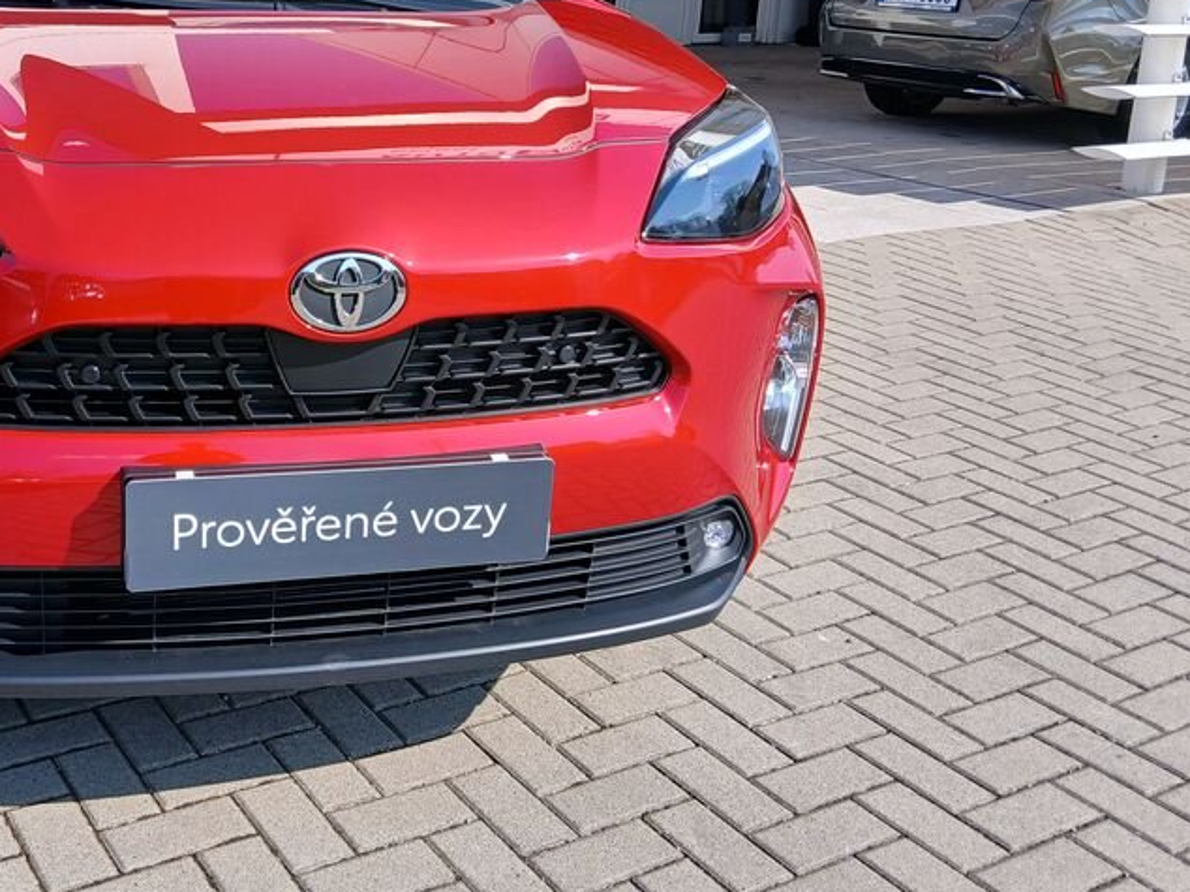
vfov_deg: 33.9
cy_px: 272
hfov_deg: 43.5
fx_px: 1443
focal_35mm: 42
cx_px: 315
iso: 20
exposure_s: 1/344
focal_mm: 3.98
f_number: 1.8
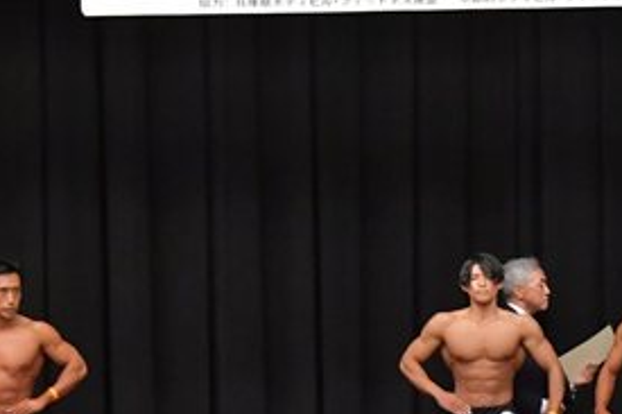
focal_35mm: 262
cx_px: 621
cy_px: 421
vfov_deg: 5.2
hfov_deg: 7.8
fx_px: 4524
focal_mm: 62
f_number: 5.6
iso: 6400
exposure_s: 1/400
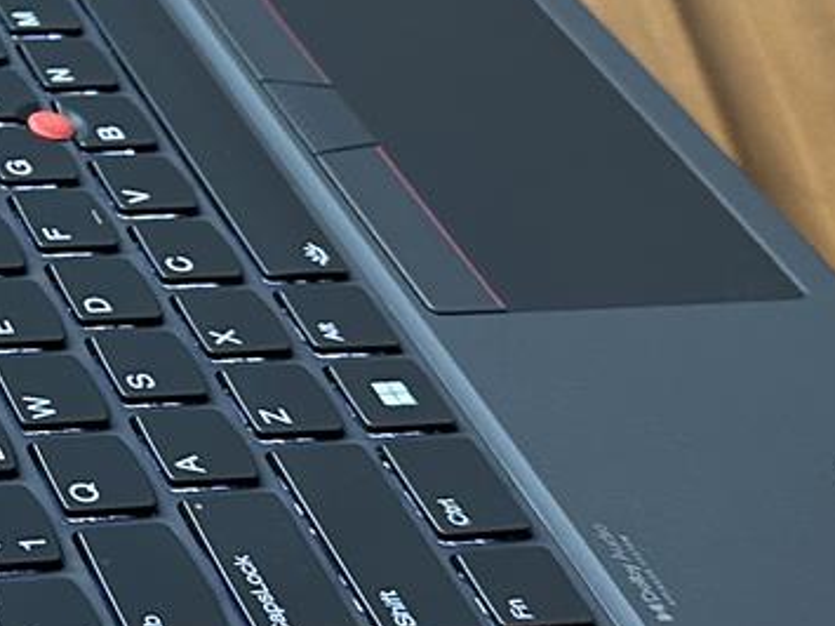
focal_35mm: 101
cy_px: 93
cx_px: -367
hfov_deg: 17.7
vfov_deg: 14.5
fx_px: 2435
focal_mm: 6.86
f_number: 1.78
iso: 320
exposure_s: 1/50
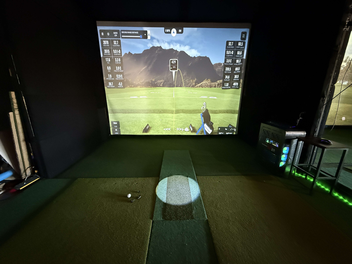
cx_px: 176
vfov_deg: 85.7
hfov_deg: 102.1
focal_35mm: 14
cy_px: 132
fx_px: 142
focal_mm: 2.22
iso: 1250
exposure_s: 1/40
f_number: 2.2
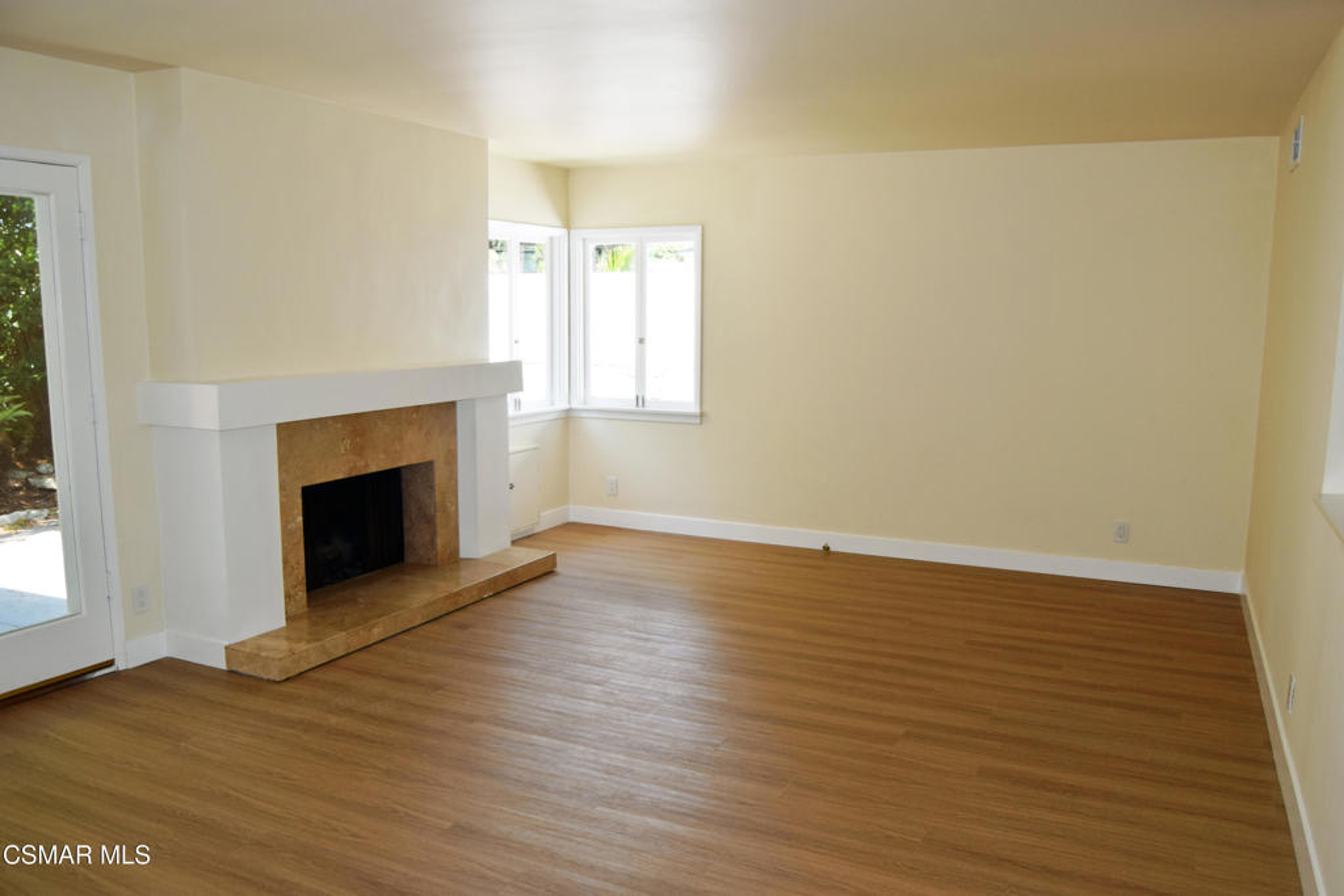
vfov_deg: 47.9
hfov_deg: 67.4
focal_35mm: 27
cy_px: 448
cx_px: 672
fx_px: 1008
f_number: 5.6
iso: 200
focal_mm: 18
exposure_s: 1/125
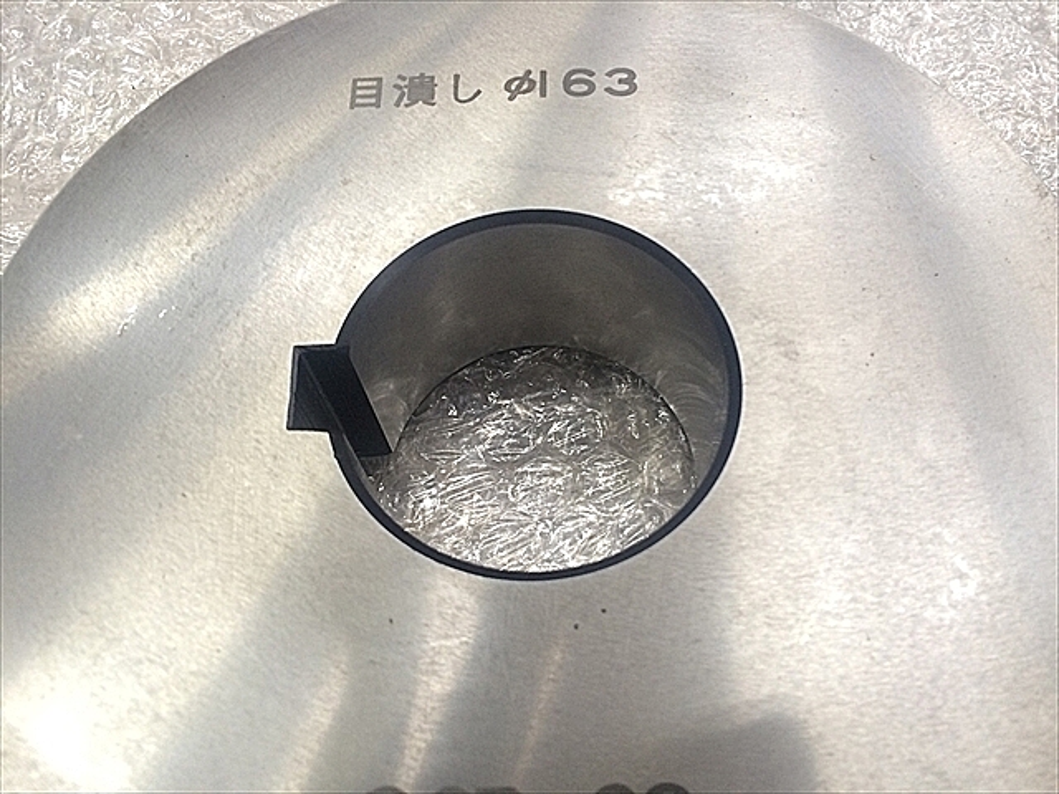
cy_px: 397
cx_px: 530
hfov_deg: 61.7
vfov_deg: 48.2
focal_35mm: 29
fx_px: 887
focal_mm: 4.15
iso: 100
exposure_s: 1/30
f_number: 2.2
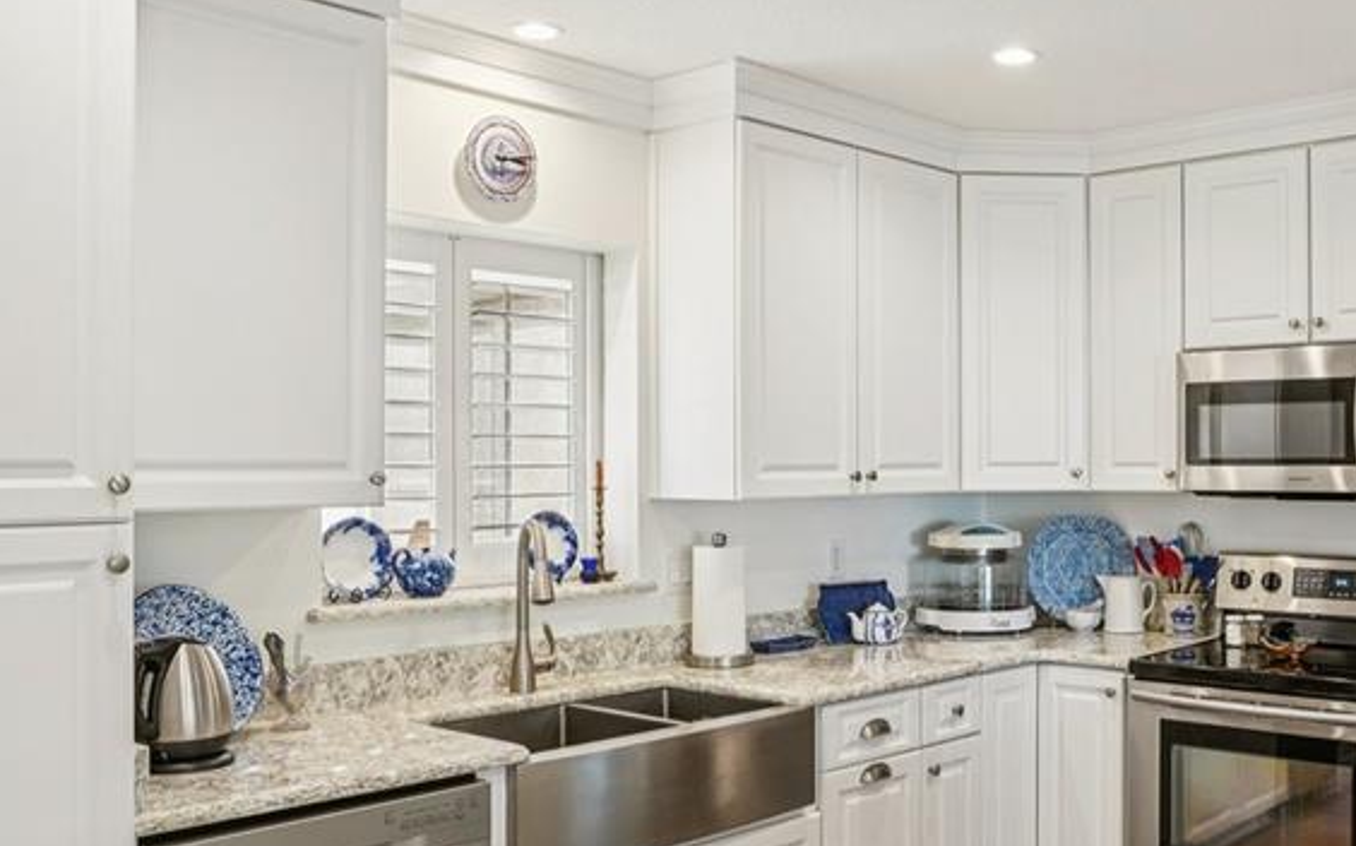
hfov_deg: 51.8
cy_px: 483
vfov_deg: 34.3
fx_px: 1367
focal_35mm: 37
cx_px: 904
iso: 400
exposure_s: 1/13
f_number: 9
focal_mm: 20
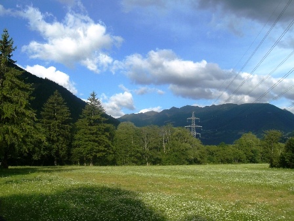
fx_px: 323
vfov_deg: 37.7
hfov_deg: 49.0
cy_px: 110
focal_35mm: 38
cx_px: 147
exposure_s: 1/640
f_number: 4.4
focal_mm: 6.3
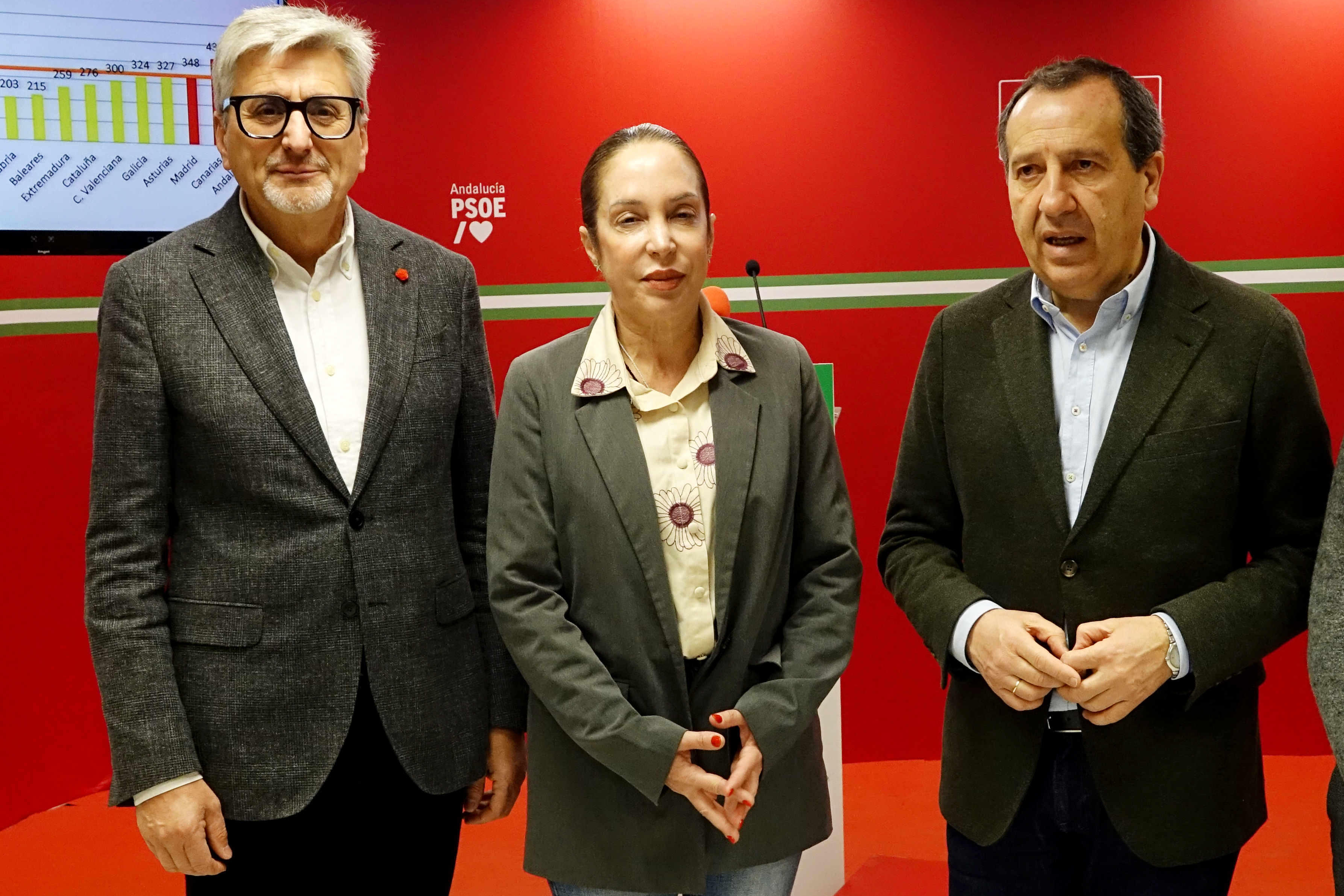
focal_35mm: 49
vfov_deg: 27.4
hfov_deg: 40.2
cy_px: 597
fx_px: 1829
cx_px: 773
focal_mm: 11.77
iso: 1000
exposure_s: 1/250
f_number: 2.8
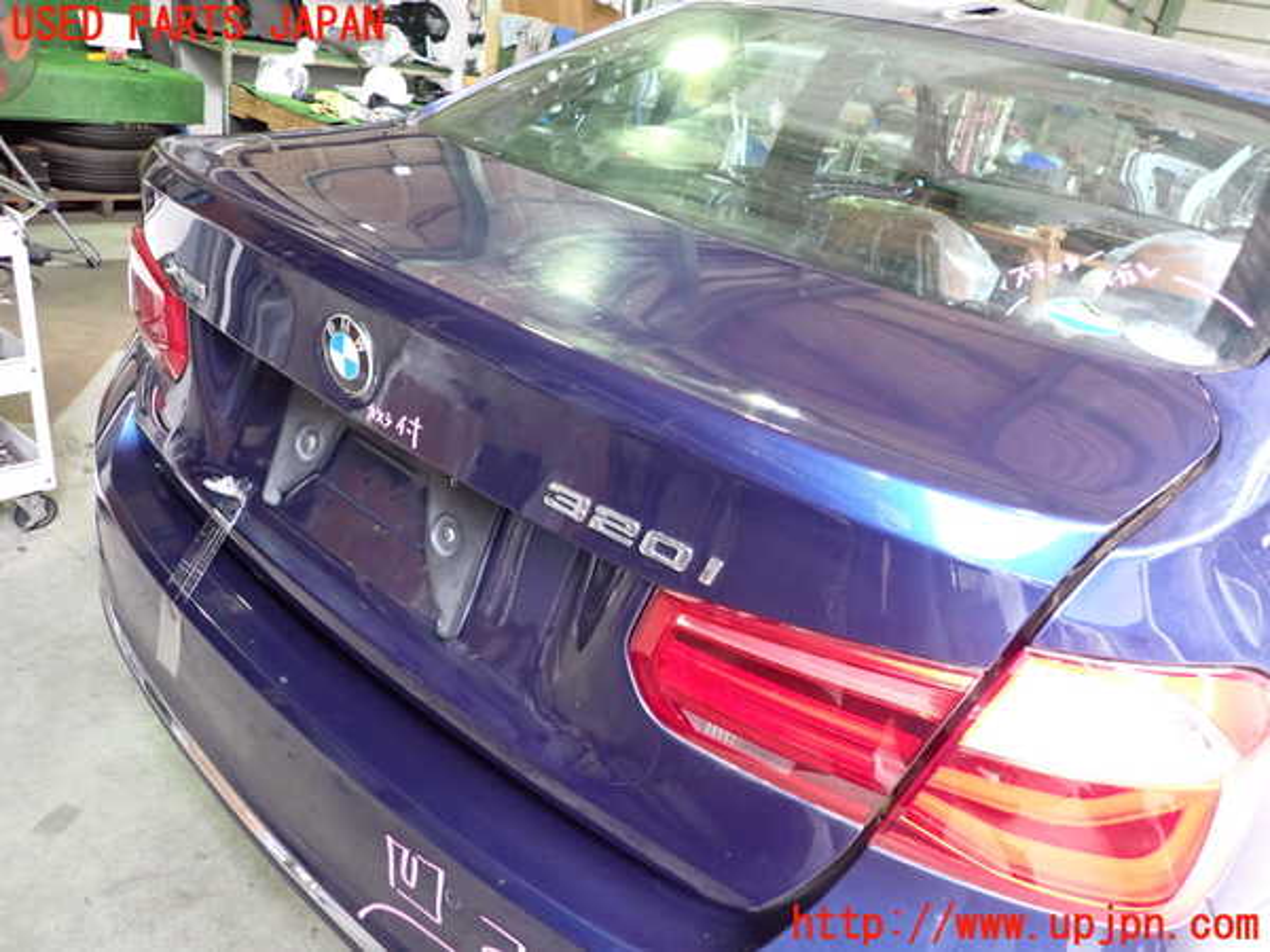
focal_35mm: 25
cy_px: 476
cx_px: 635
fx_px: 917
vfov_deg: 54.9
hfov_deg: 69.4
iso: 640
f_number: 2
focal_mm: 4.5
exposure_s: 1/40
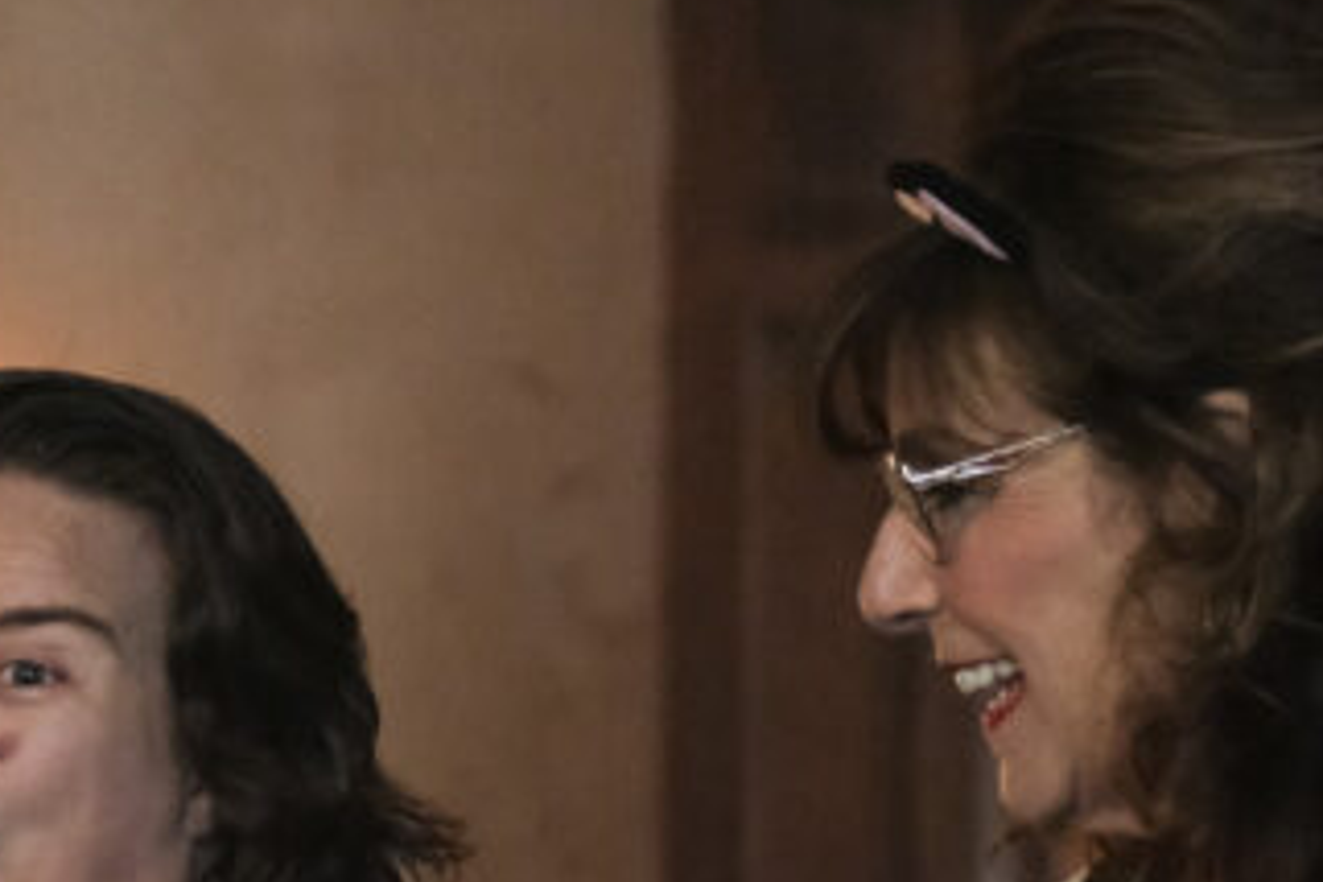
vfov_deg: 4.6
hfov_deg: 6.9
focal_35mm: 300
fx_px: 11024
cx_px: 342
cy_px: 1105
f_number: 2.8
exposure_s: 1/125
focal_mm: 71.5
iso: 6400
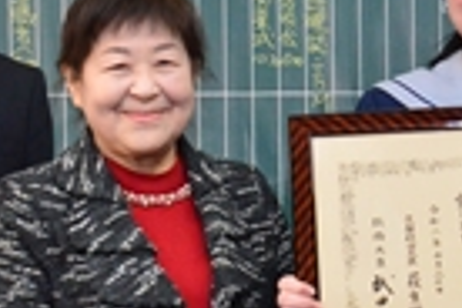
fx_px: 1668
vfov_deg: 10.5
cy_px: 85
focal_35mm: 130
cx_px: 516
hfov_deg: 15.3
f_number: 7.1
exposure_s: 1/250
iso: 3200
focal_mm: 24
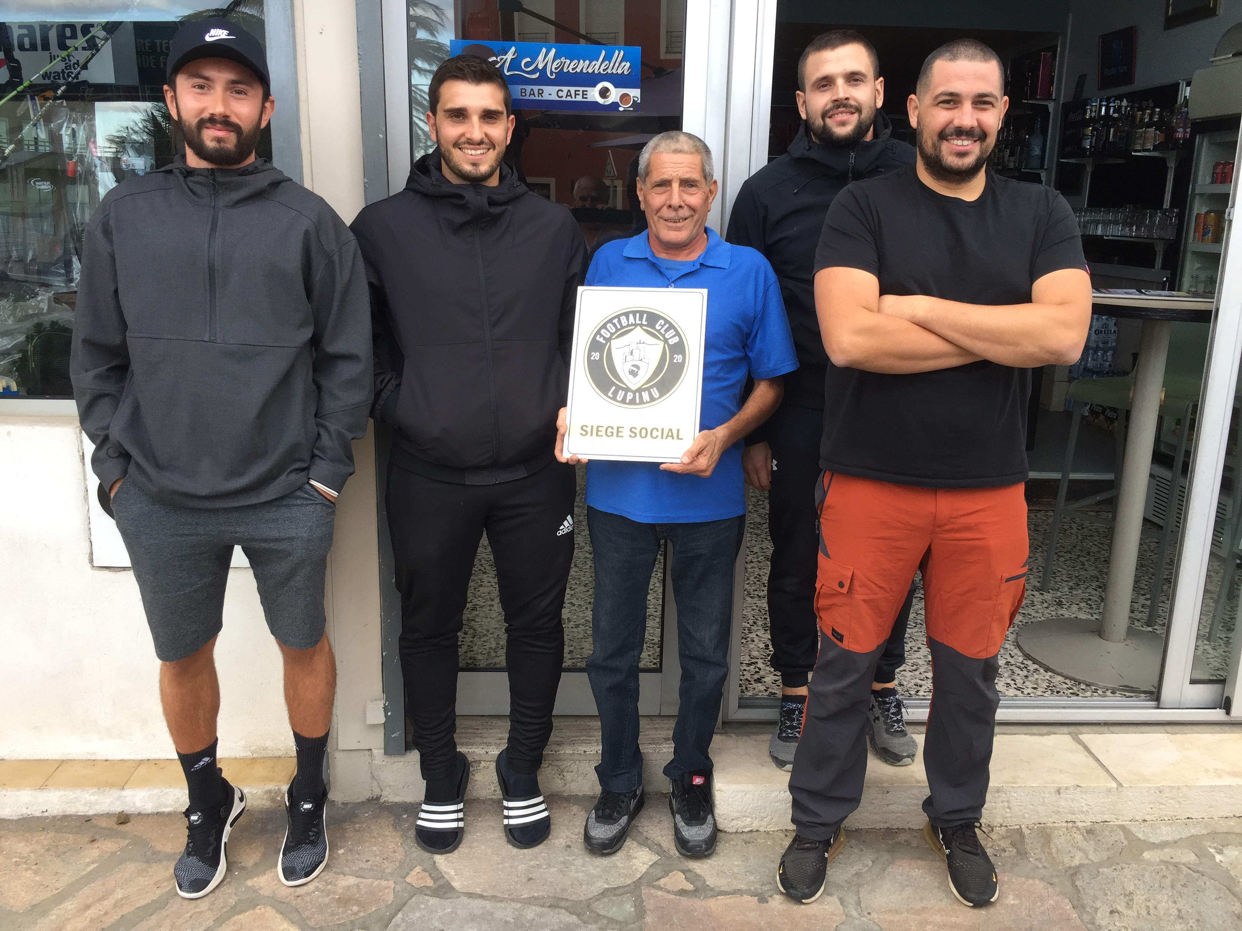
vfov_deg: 48.2
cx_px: 621
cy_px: 466
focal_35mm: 29
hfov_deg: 61.7
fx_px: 1041
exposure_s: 1/100
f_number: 2.2
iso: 50
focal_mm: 4.15
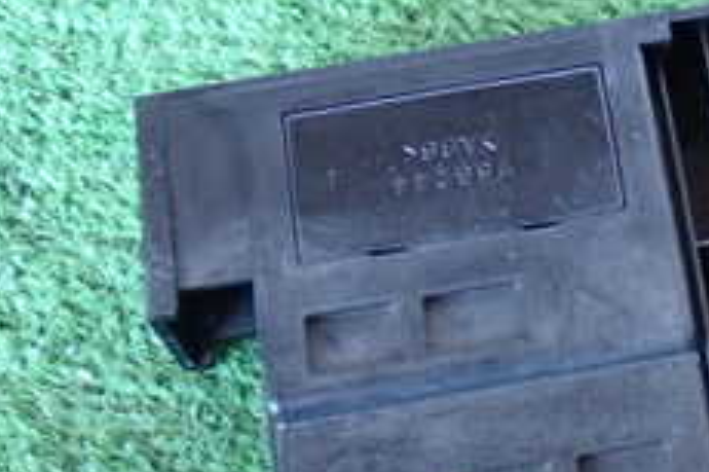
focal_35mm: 103
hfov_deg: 18.7
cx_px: 857
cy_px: 367
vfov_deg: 13.2
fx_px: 2027
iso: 800
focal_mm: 6.83
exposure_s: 1/25
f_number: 2.7
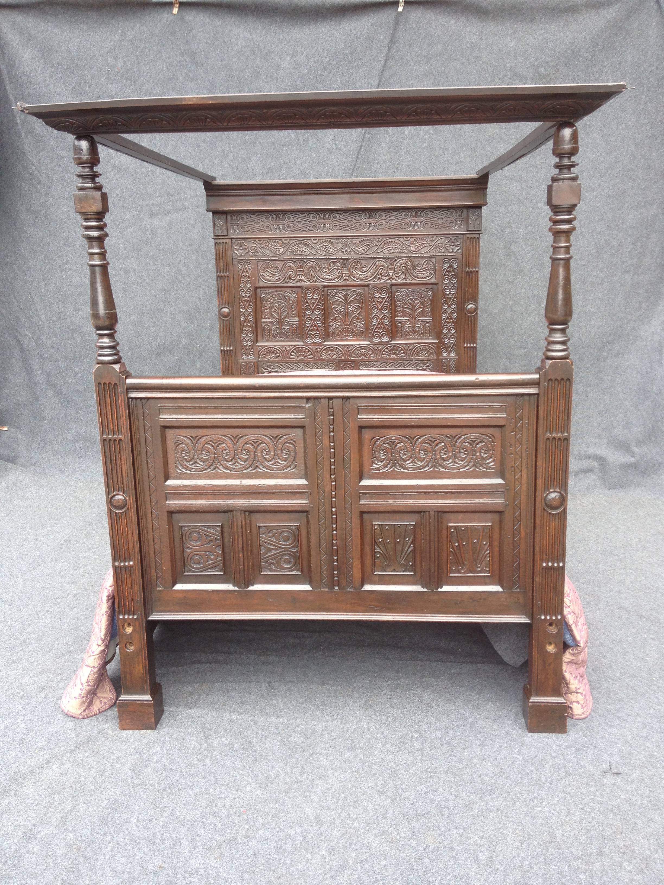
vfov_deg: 52.6
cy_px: 442
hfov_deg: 40.7
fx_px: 895
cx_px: 332
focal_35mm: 35
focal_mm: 4.28
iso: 50
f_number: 2.4
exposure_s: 1/154
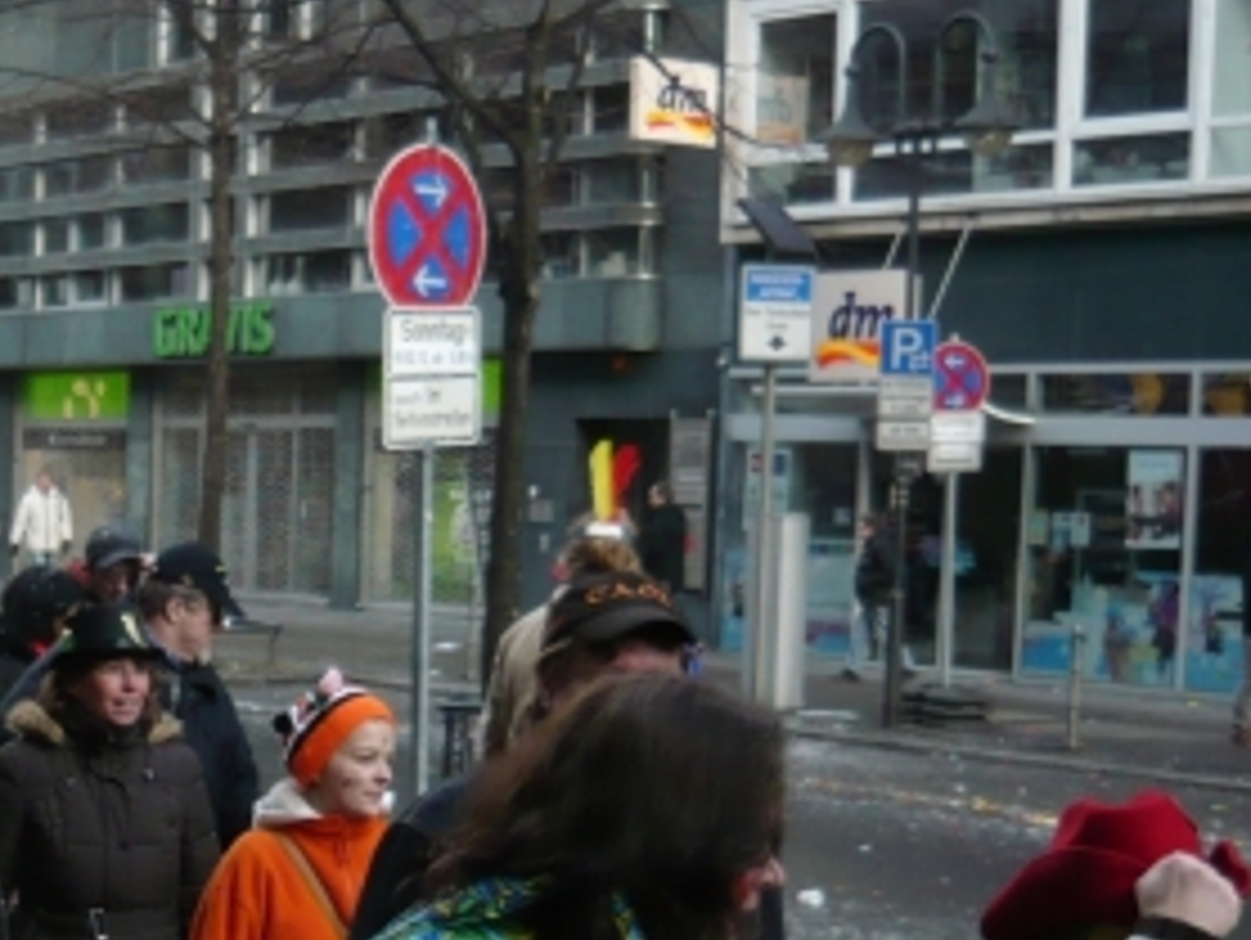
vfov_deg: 17.5
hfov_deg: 22.6
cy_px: 870
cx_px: -18
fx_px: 3002
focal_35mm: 83
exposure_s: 1/250
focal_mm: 5.5
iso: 200
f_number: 2.8
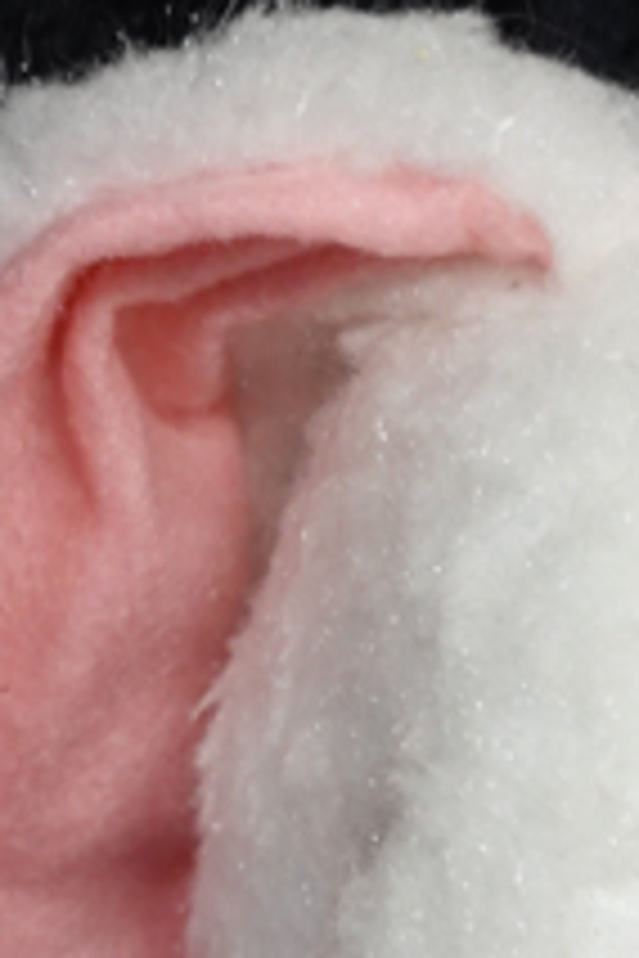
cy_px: 2325
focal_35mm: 152
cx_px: 868
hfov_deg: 8.9
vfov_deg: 11.2
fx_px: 4047
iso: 160
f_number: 1.8
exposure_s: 1/30
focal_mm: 9.4
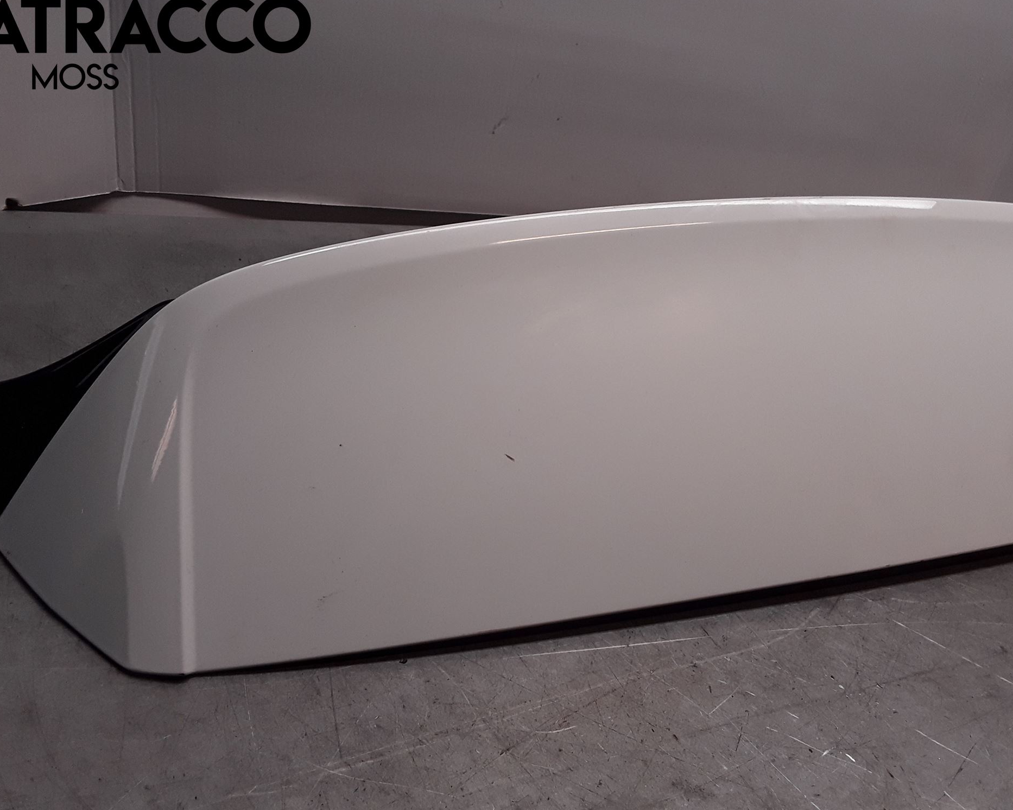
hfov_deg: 58.7
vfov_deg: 48.5
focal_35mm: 30
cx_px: 533
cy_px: 411
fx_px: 899
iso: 40
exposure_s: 1/160
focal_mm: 2.91
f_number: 1.9
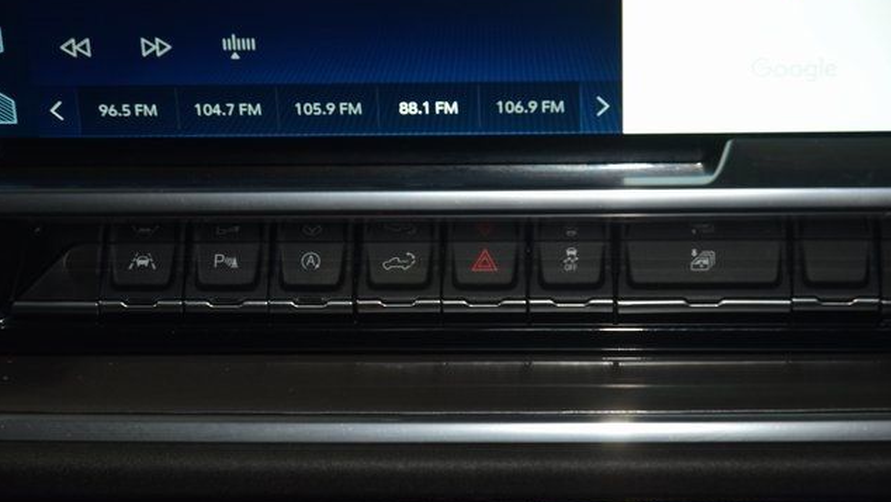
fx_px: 2623
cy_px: 258
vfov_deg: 10.9
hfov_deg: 19.3
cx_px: 444
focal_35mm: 111
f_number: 4.5
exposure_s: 1/125
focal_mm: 70
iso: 800
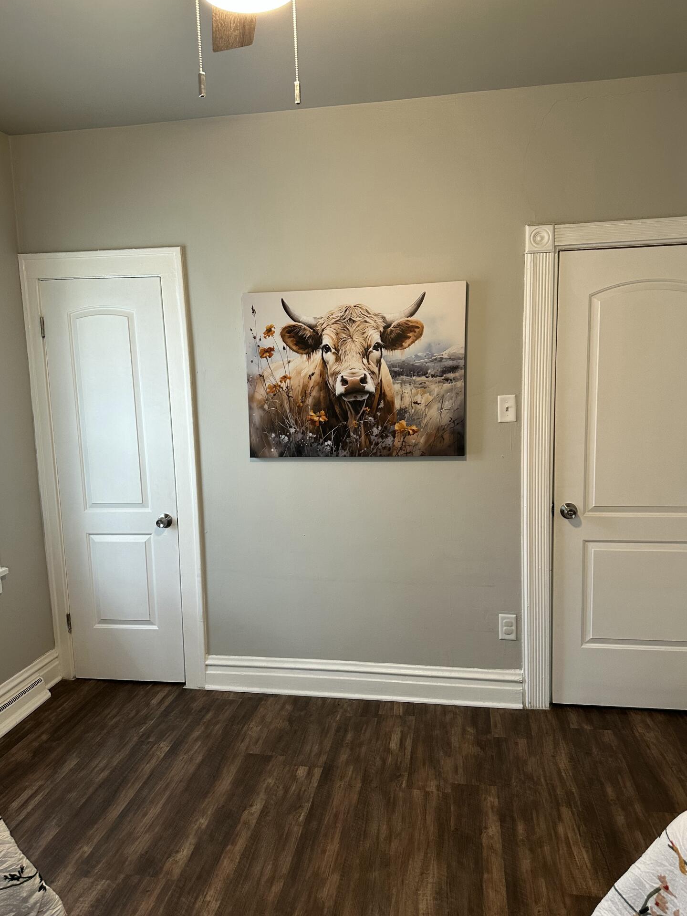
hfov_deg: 54.9
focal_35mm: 25
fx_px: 662
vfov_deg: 69.4
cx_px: 335
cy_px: 462
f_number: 1.78
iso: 200
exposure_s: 1/60
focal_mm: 6.86
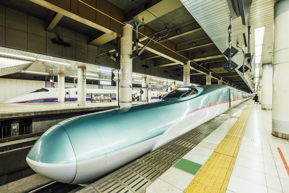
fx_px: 120
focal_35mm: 15
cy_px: 96
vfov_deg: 77.3
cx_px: 144
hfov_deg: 100.4
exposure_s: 1/8
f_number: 4
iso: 200
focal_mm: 10
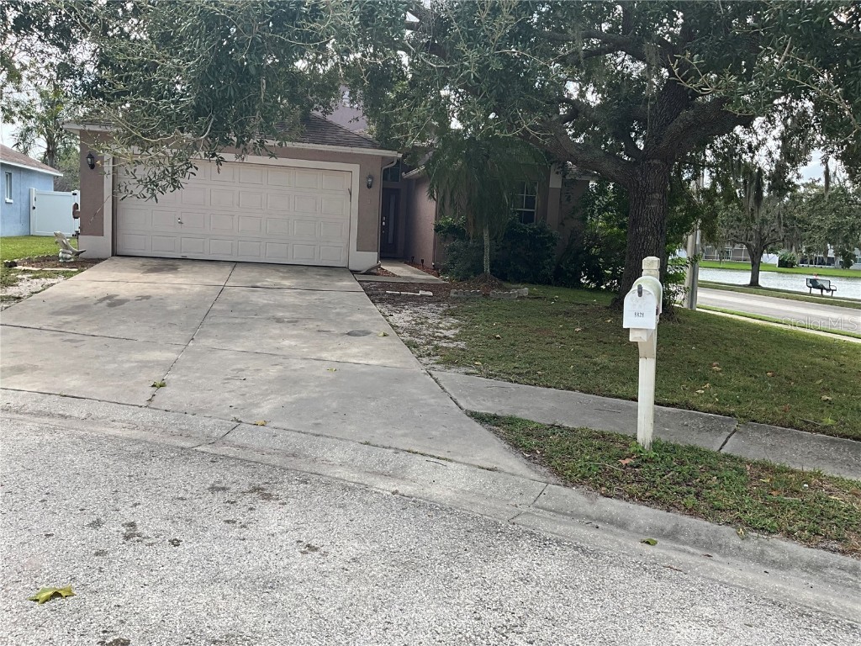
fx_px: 721
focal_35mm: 29
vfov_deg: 48.2
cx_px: 430
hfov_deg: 61.7
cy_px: 323
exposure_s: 1/642
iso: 25
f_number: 1.8
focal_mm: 3
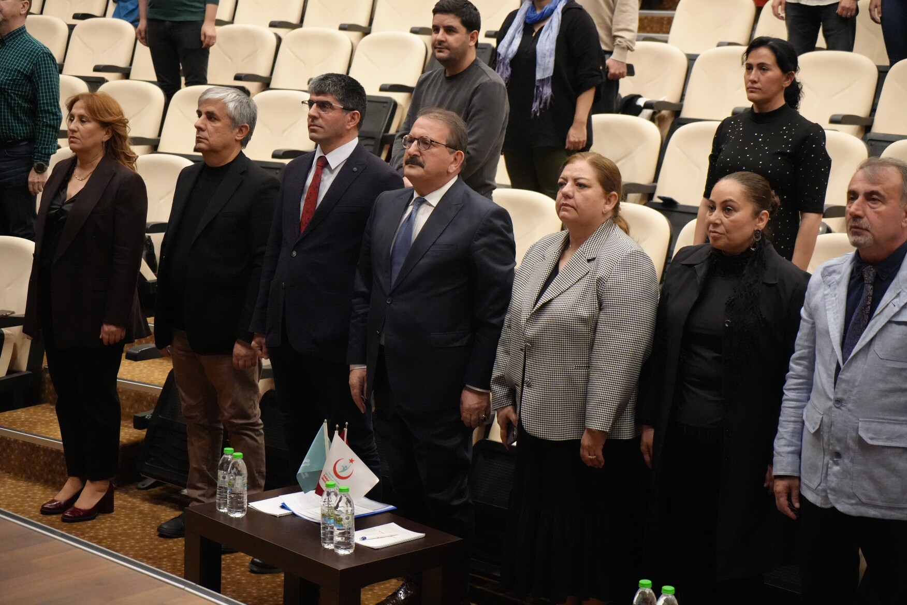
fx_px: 1763
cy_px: 302
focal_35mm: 70
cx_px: 454
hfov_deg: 28.8
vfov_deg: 19.5
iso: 12800
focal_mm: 70
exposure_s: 1/160
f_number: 4
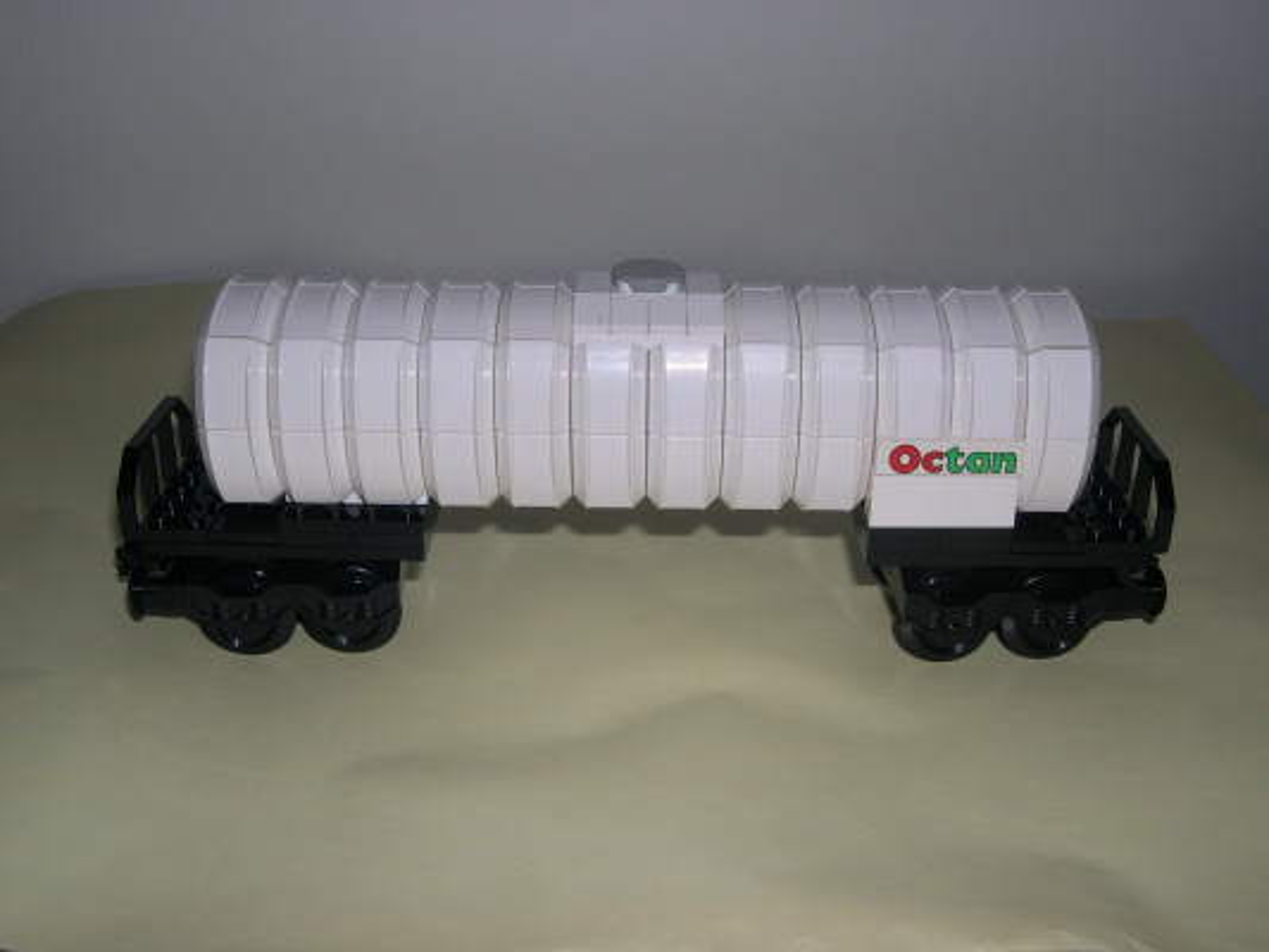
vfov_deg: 37.7
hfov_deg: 49.0
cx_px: 634
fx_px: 1393
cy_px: 476
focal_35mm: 38
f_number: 7.6
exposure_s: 1/60
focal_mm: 8
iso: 100
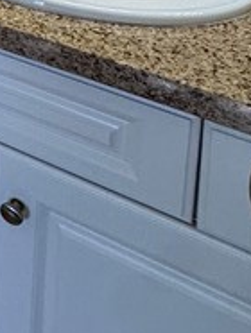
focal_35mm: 77
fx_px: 743
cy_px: -229
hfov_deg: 13.9
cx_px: -341
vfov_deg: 20.0
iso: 160
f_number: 2.2
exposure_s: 1/120
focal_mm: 2.22
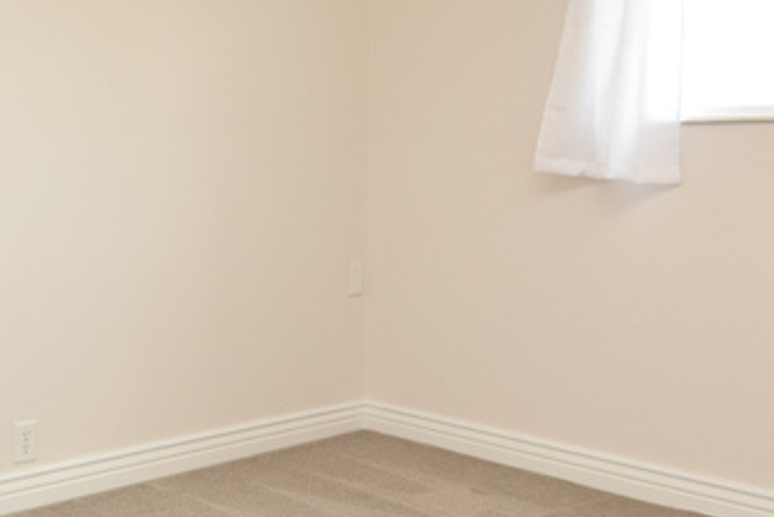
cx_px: 278
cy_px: 231
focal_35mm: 46
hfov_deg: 42.3
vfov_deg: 29.3
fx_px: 989
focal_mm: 10
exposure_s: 1/125
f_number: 5.6
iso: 640
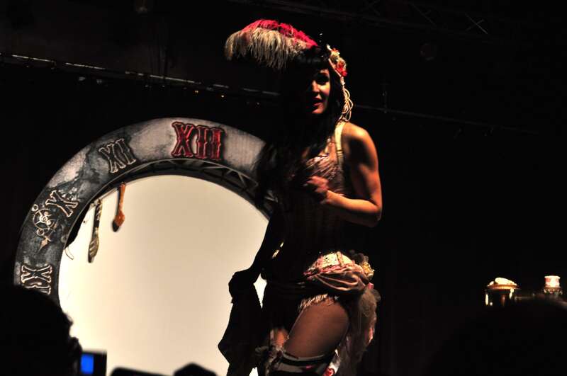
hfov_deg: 24.7
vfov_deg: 16.5
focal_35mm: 82
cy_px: 188
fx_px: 1298
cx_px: 284
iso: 640
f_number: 5.6
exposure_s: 1/30
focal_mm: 55
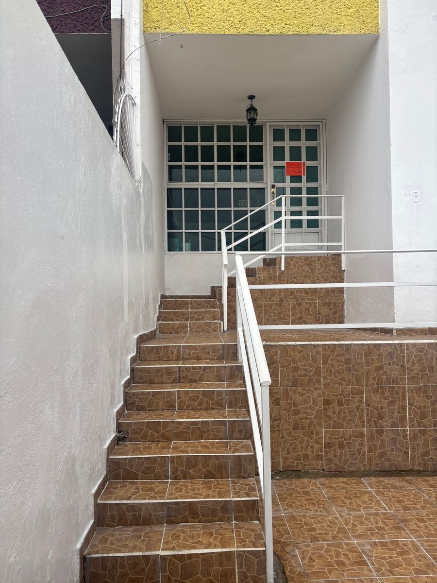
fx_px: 438
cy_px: 292
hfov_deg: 53.1
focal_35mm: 26
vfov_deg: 67.3
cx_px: 218
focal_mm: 5.96
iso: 50
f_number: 1.6
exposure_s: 1/758
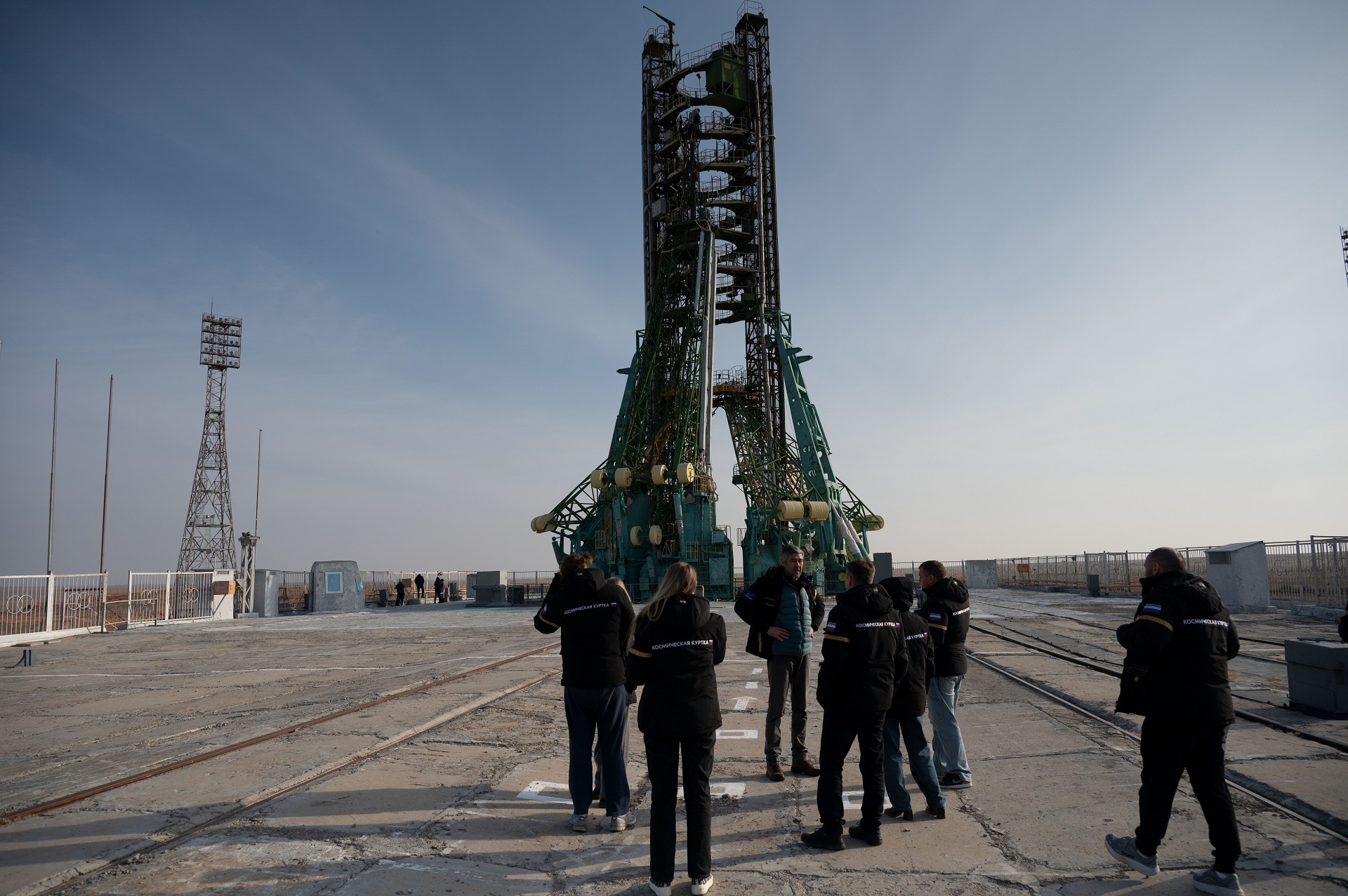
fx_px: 898
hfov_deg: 73.8
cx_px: 674
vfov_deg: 53.1
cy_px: 448
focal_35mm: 24
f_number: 4
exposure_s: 1/8000
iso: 400
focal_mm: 24
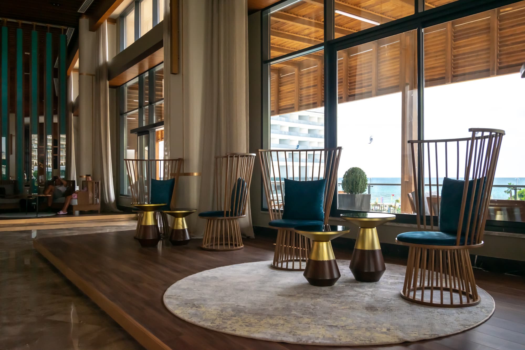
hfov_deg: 61.9
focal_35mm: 30
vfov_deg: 43.6
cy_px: 175
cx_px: 262
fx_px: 437
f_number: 5.6
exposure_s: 1/250
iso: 560
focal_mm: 20
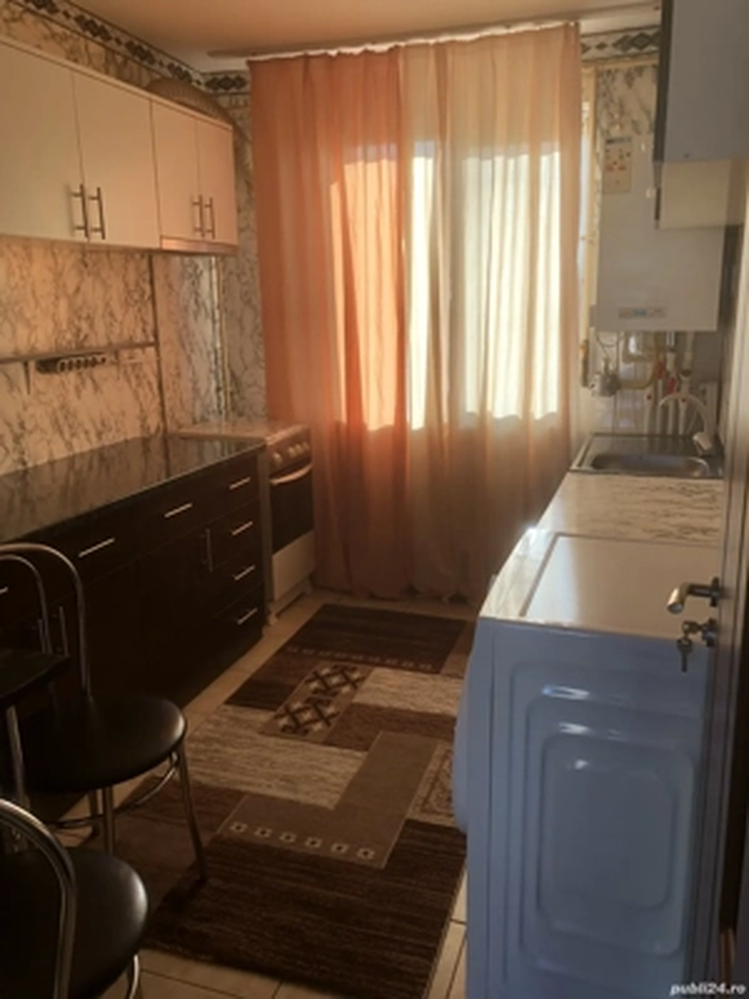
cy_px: 500
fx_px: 808
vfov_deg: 63.4
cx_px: 374
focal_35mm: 28
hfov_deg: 49.7
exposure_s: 1/120
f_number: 1.8
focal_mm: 3.99
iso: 20
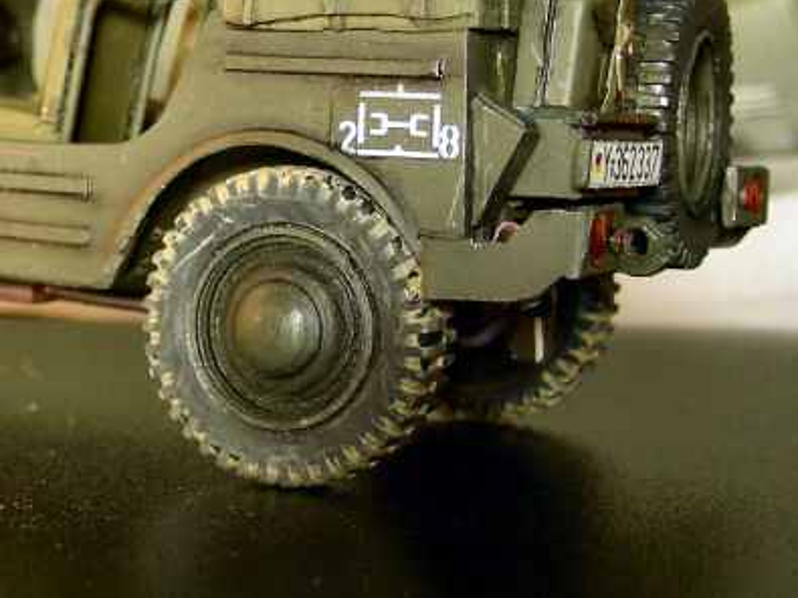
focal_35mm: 78
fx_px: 1798
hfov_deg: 24.4
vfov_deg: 18.6
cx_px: 93
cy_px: 72
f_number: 3.5
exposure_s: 1/4
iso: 50
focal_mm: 7.4
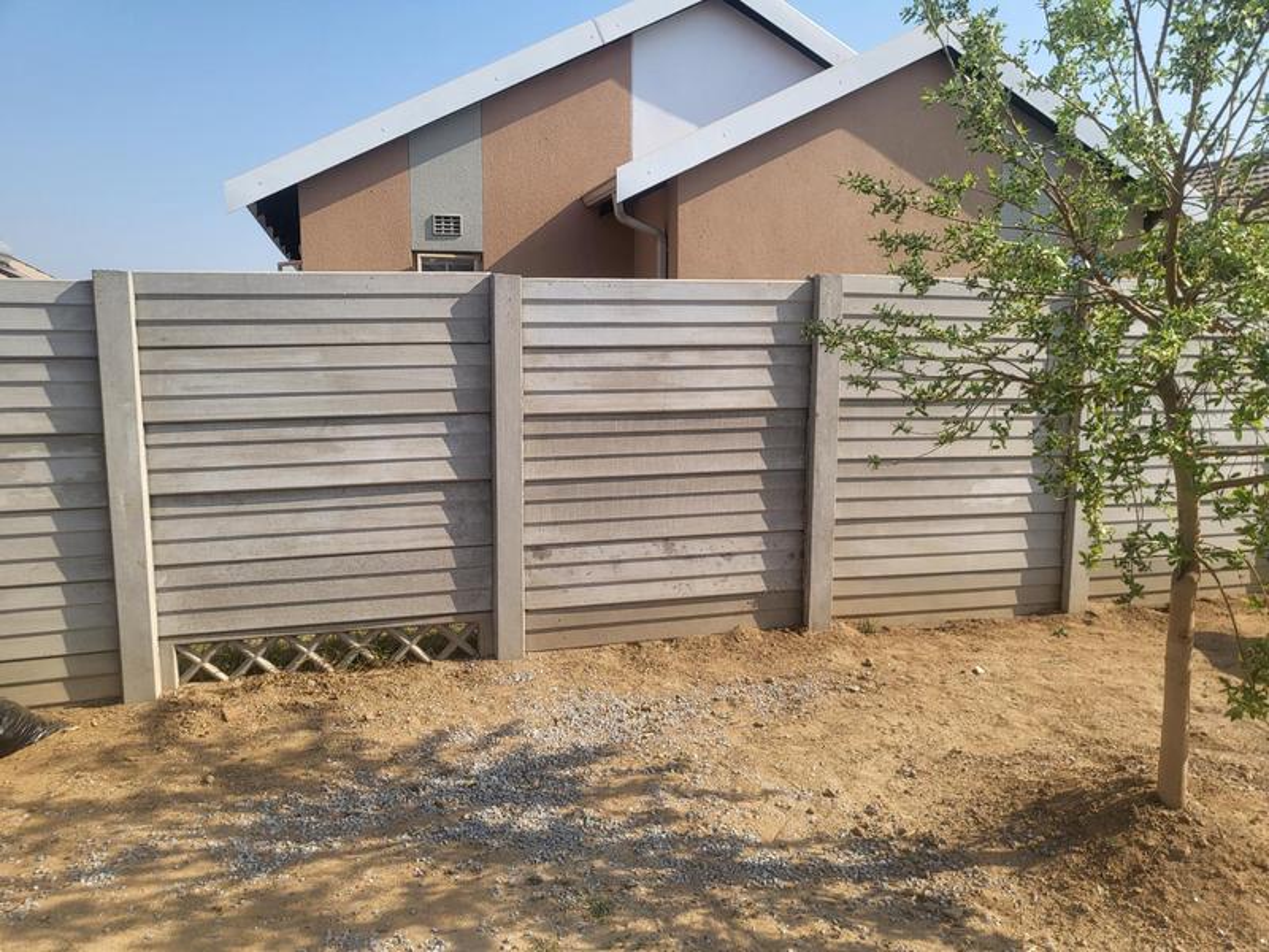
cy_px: 476
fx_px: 953
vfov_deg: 53.1
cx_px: 634
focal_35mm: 26
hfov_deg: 67.3
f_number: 1.8
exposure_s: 1/2010
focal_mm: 4.25
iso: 50
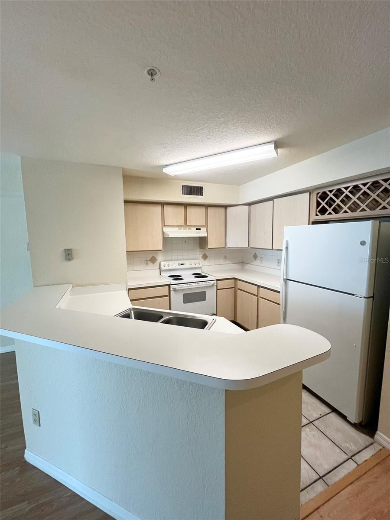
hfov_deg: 89.9
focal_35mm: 13
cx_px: 195
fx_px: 195
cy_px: 260
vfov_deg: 106.2
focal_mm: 1.57
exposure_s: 1/120
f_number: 1.8
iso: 200
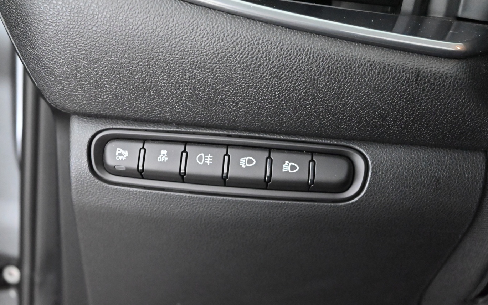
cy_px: 187
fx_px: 553
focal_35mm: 42
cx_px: 217
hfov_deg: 47.5
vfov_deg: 30.7
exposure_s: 1/60
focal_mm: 34.5
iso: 12800
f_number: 5
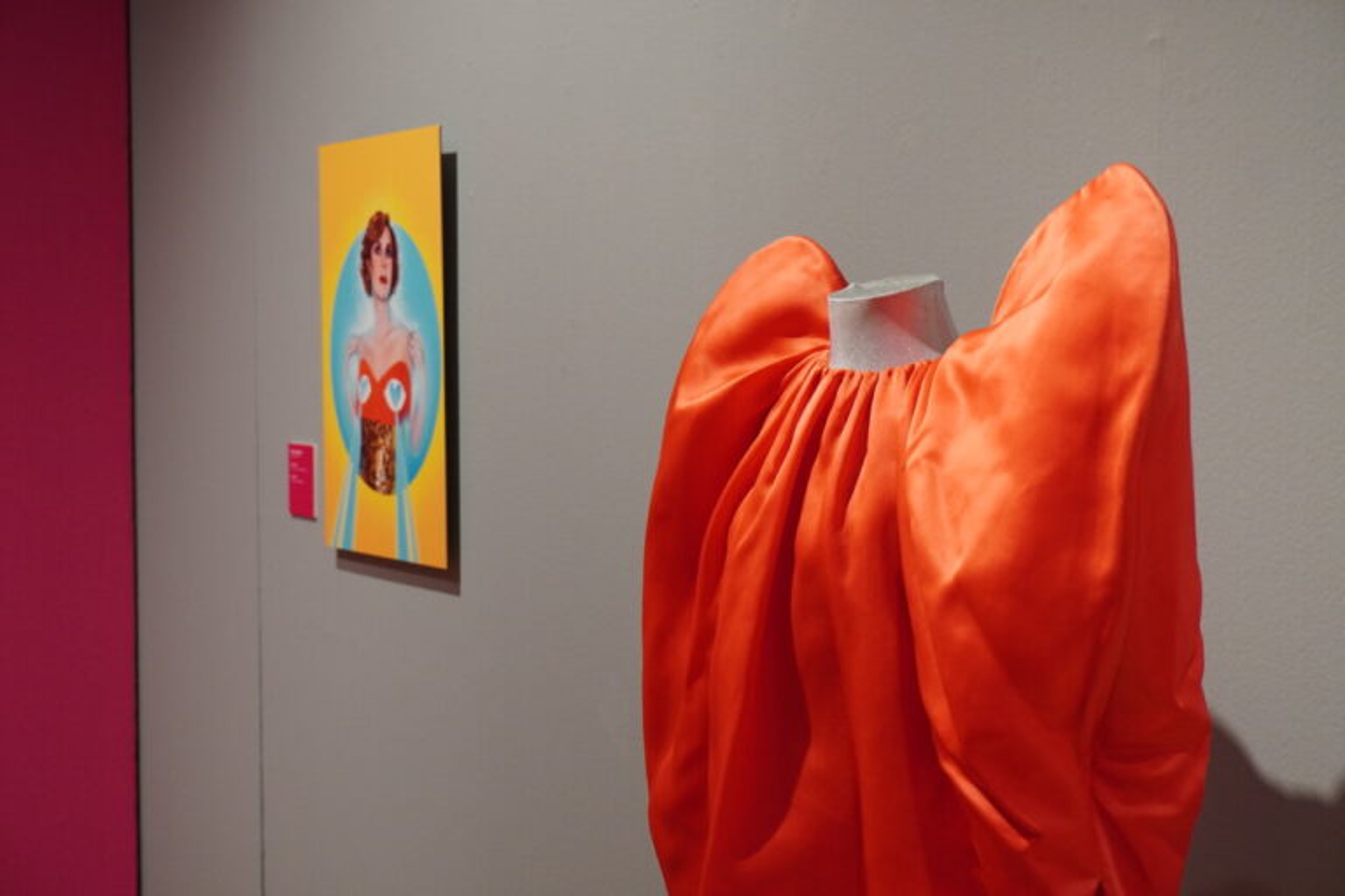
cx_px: 672
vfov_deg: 21.6
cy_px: 448
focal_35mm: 63
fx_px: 2354
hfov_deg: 31.9
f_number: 5.6
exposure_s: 1/80
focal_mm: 42
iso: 1250
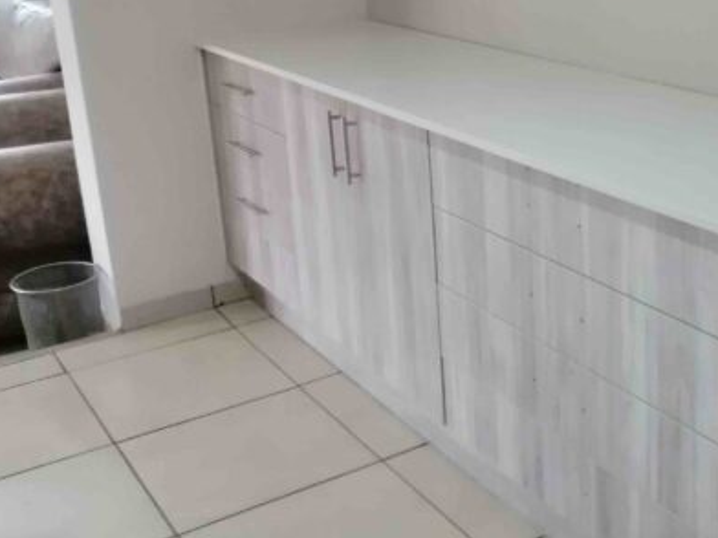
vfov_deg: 28.4
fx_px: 1058
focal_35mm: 51
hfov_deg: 36.5
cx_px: 548
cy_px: 188
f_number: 1.8
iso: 640
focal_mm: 3.95
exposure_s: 1/50
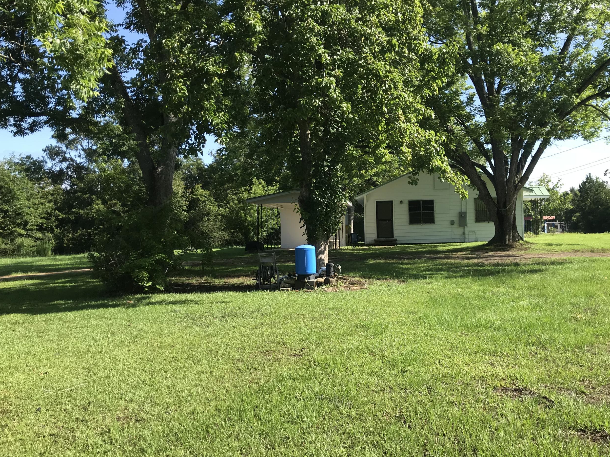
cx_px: 341
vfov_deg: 41.8
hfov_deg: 53.8
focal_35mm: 34
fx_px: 599
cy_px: 225
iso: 20
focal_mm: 3.99
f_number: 1.8
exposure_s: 1/912
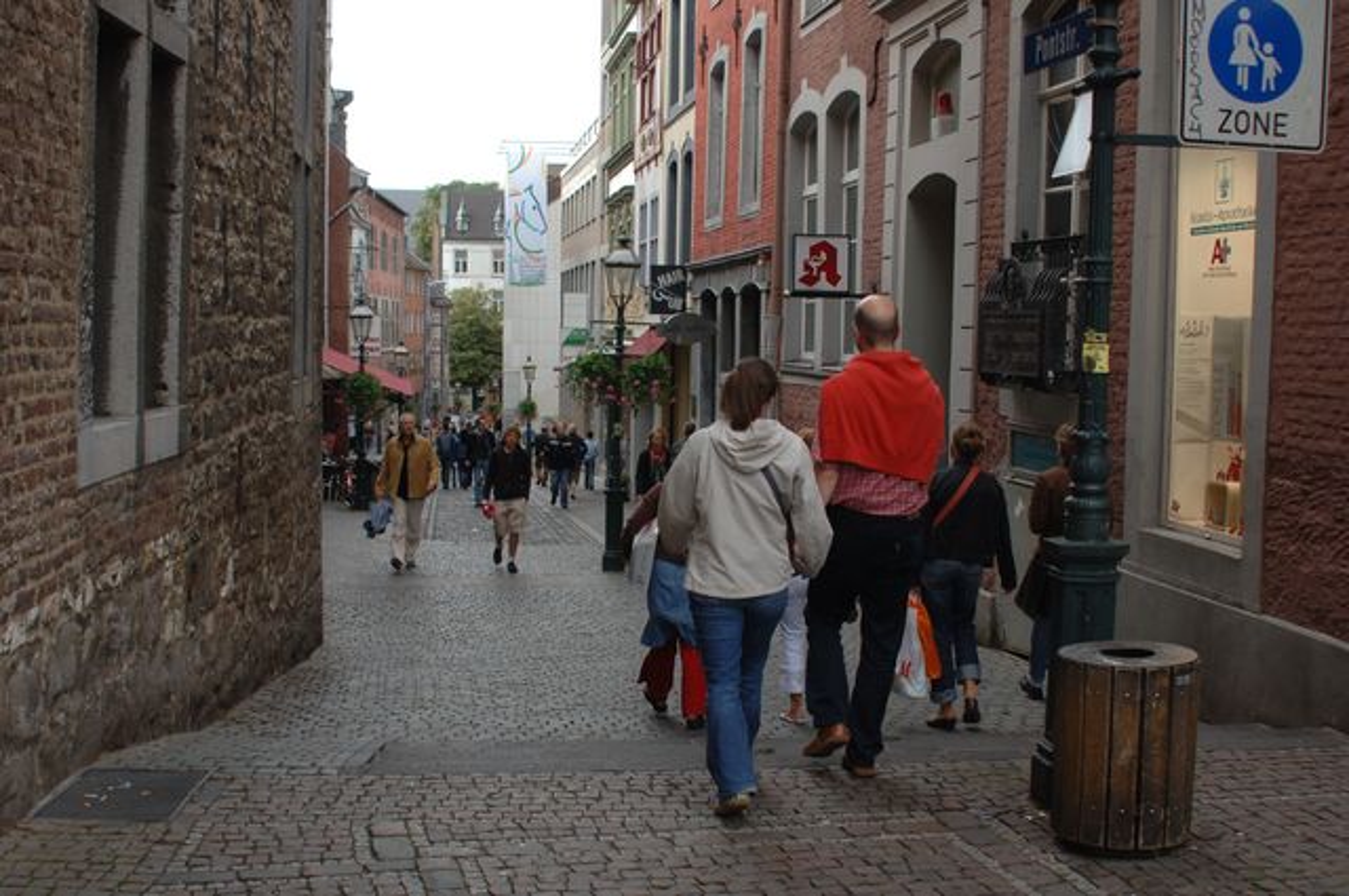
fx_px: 1572
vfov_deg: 31.8
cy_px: 448
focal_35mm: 42
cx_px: 674
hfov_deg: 46.5
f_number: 6
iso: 400
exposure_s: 1/100
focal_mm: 28
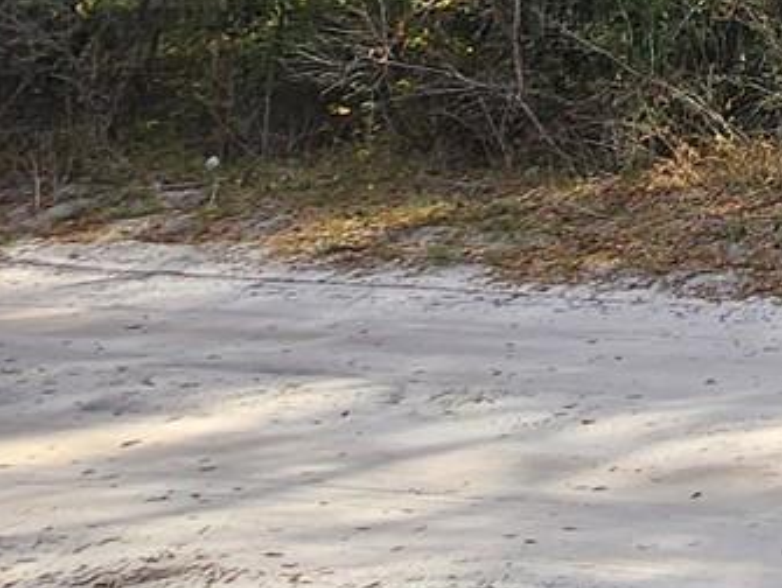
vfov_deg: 19.6
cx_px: 1585
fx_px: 1402
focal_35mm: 62
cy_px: -371
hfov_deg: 18.7
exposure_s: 1/336
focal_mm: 1.7
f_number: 2.2
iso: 32
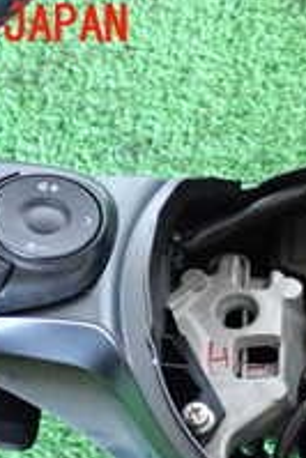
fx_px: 1196
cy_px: 516
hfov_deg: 14.0
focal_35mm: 94
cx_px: 400
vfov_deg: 20.6
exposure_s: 1/30
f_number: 2.3
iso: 640
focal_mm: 5.4
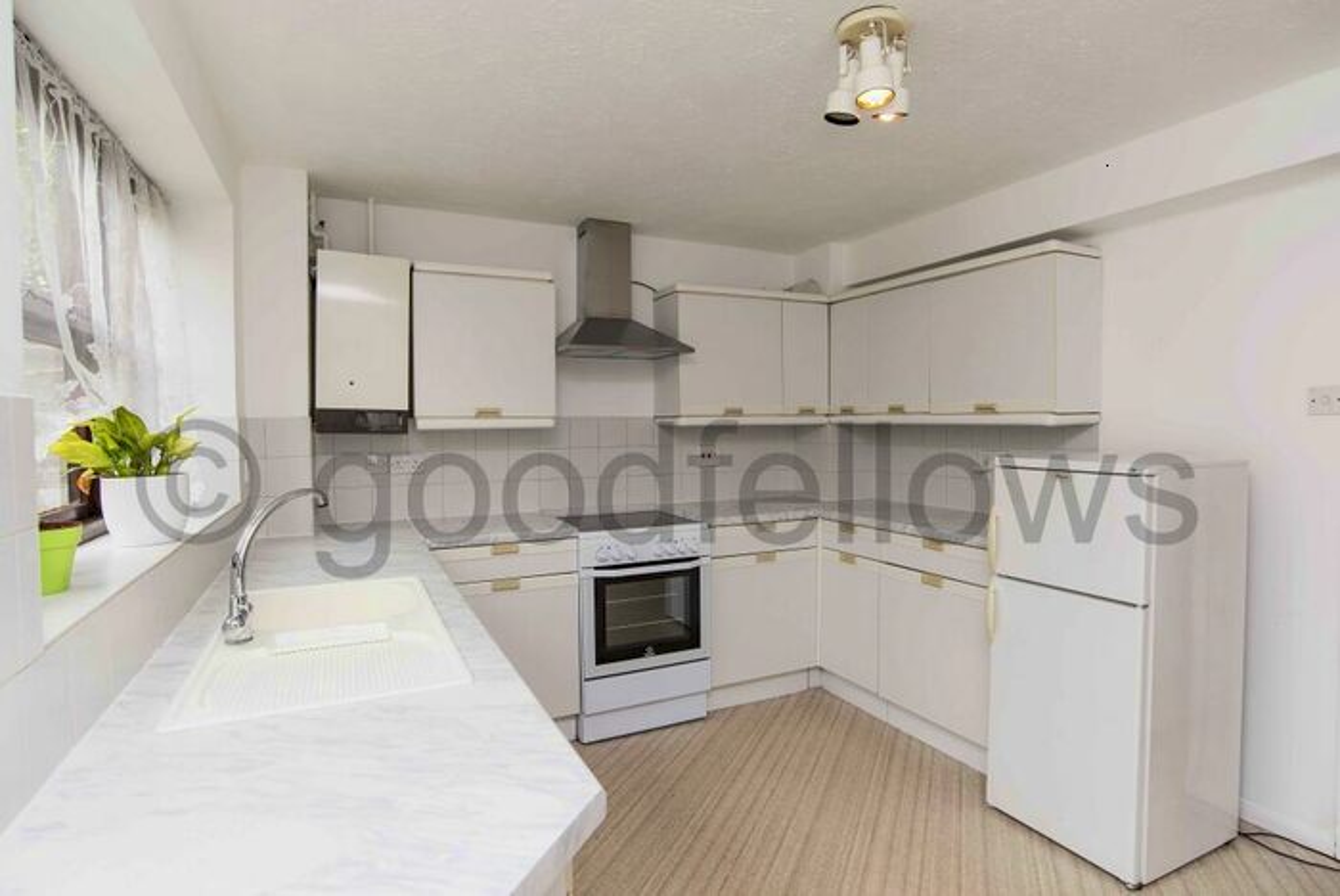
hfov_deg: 90.0
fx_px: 671
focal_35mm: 18
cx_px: 670
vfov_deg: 67.5
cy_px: 448
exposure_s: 1/60
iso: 100
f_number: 5
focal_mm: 18
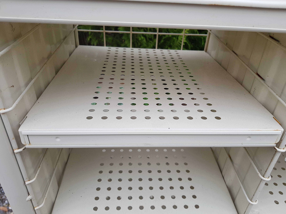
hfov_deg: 67.3
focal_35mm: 26
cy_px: 107
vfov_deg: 53.1
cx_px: 143
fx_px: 215
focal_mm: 4.2
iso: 50
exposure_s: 1/134
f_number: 1.7
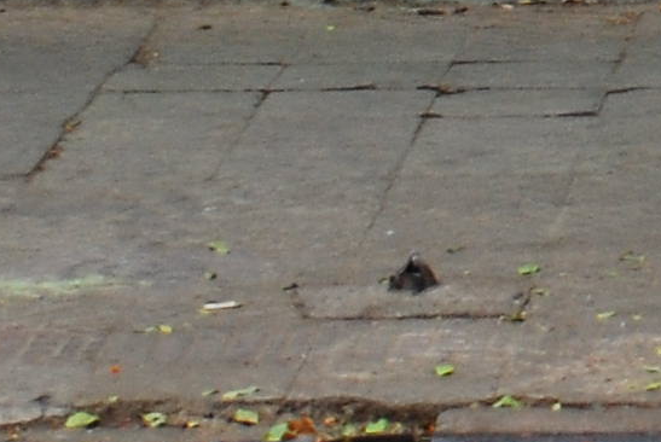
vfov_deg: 3.2
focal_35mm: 425
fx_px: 7812
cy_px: -815
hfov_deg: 4.8
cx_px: 1343
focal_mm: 40
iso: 360
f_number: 4.5
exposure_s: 1/100
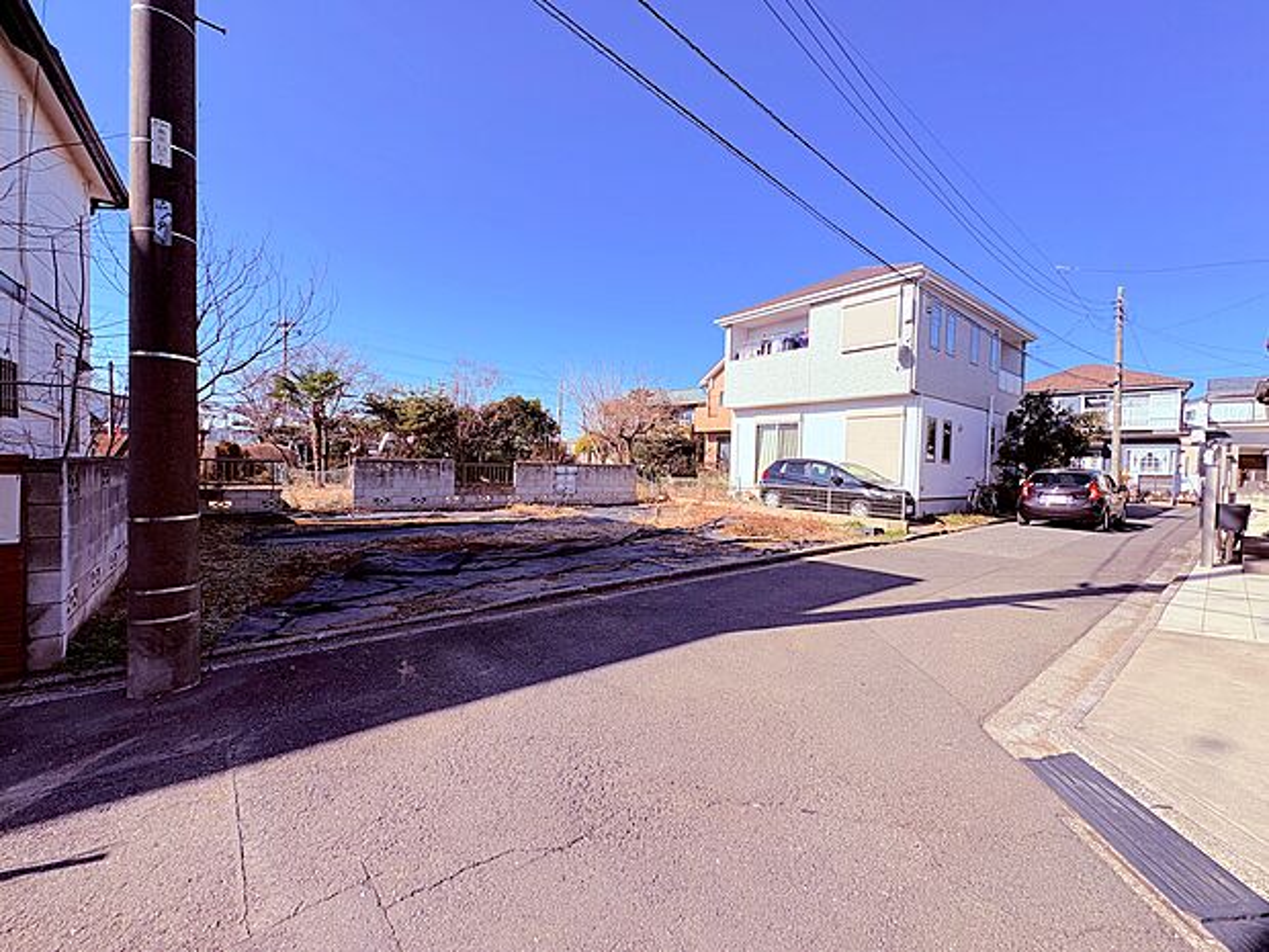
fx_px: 513
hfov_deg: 102.1
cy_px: 476
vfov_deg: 85.7
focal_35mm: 14
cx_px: 634
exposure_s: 1/1567
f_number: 2.2
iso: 40
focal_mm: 2.22
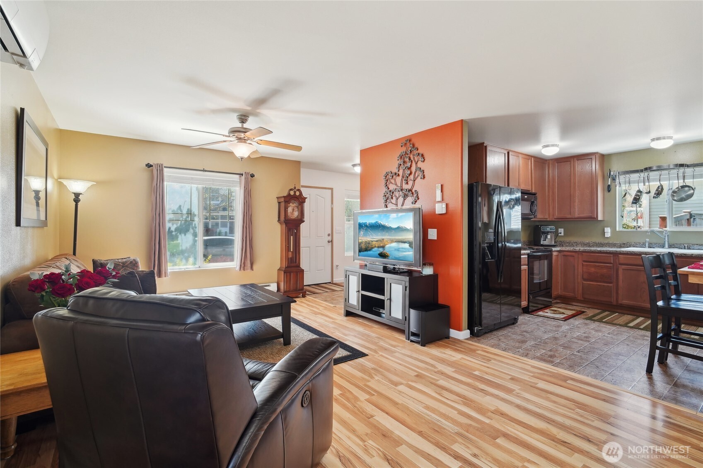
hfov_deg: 96.7
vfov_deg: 73.7
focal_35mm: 16
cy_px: 234
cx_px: 352
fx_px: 312
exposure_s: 1/20
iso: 1600
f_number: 8
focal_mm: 16
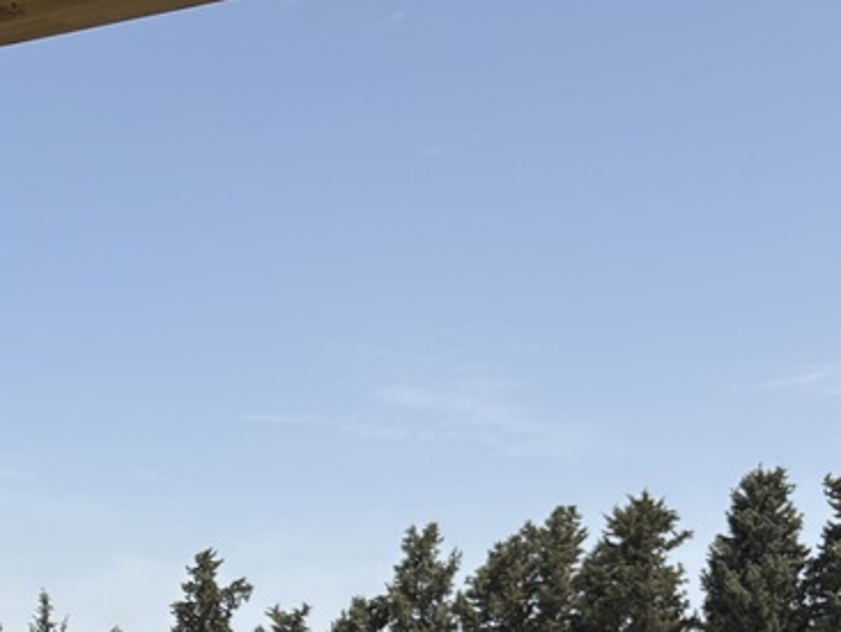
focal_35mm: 71
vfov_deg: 19.0
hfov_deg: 25.8
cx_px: -21
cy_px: 846
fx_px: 1726
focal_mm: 5.96
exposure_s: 1/3831
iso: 50
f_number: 1.6
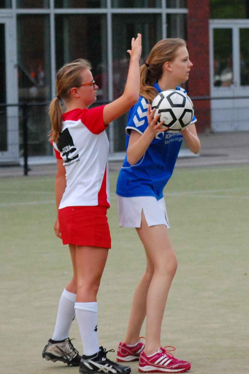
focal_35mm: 123
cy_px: 187
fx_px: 1278
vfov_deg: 16.7
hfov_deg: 11.1
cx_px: 124
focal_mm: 82
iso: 1600
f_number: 4.5
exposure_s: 1/1250
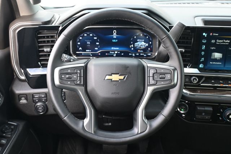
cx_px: 116
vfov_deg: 33.6
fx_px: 255
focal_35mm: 40
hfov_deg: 48.7
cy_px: 77
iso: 1250
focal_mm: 26.5
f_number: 4.5
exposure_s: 1/125
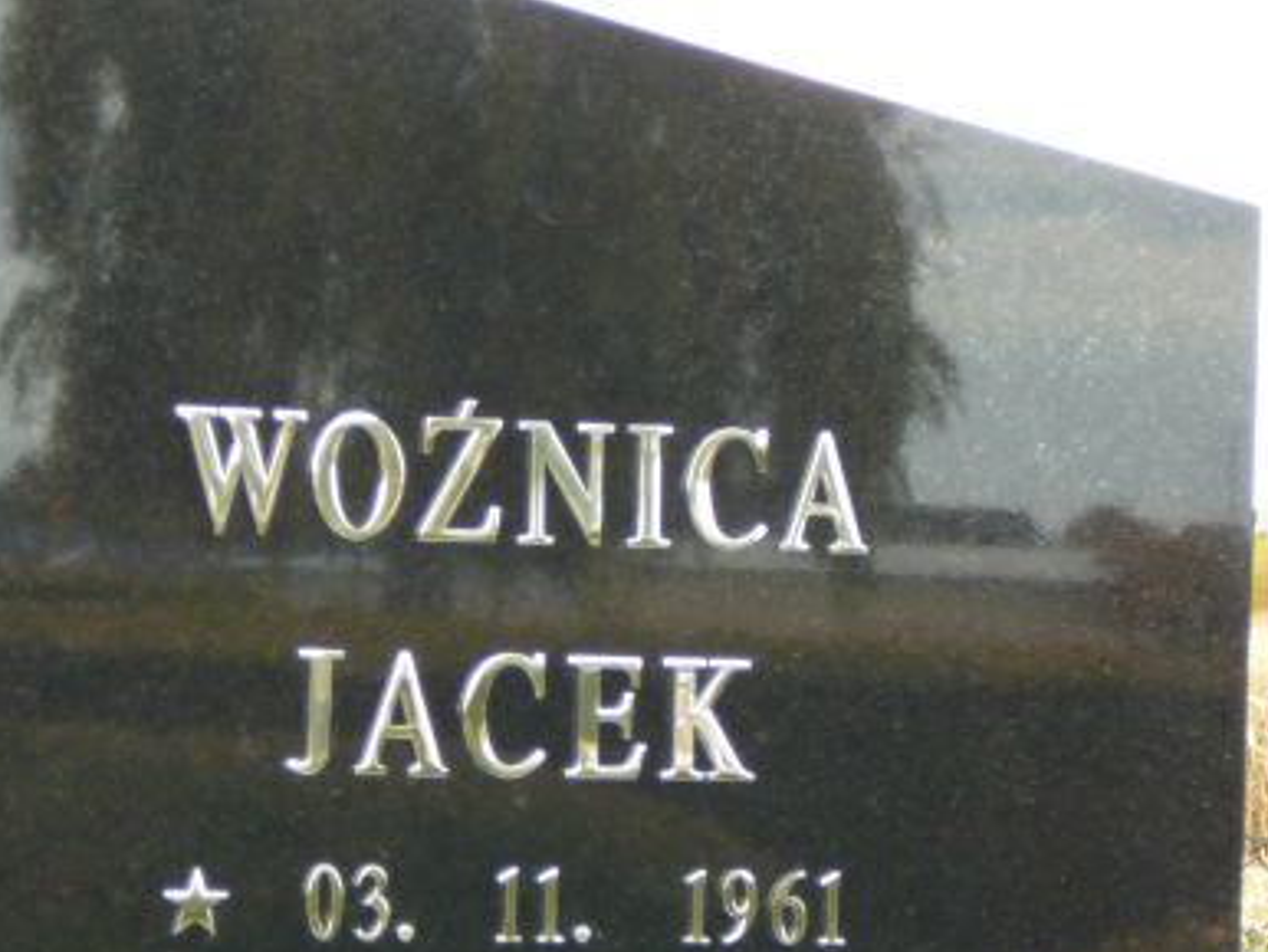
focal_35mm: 174
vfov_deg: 8.5
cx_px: 404
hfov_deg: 11.3
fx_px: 6378
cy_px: 732
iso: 125
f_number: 3.9
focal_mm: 15.6
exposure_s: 1/30
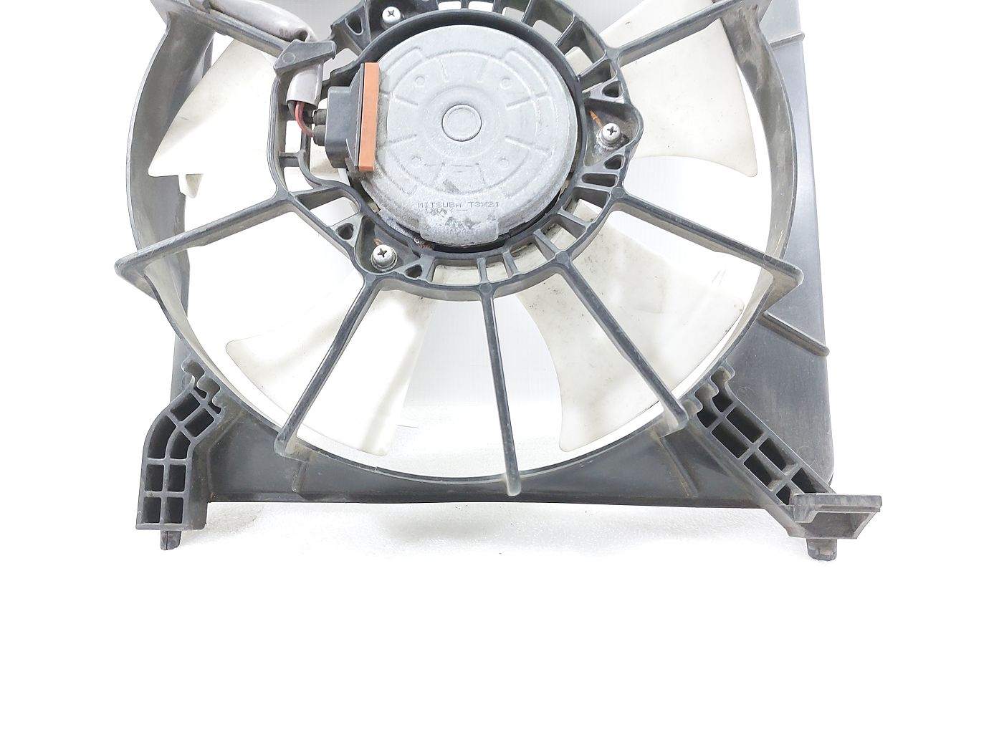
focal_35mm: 24
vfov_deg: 56.8
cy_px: 372
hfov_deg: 71.6
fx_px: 689
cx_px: 497
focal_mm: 5.23
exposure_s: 1/50
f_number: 1.8
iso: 200
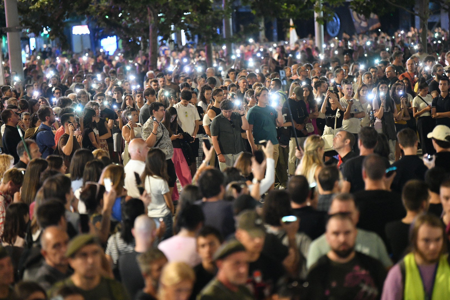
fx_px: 2062
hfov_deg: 12.5
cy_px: 150
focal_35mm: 165
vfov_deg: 8.3
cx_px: 225
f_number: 2.8
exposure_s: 1/80
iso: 5000
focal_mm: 165
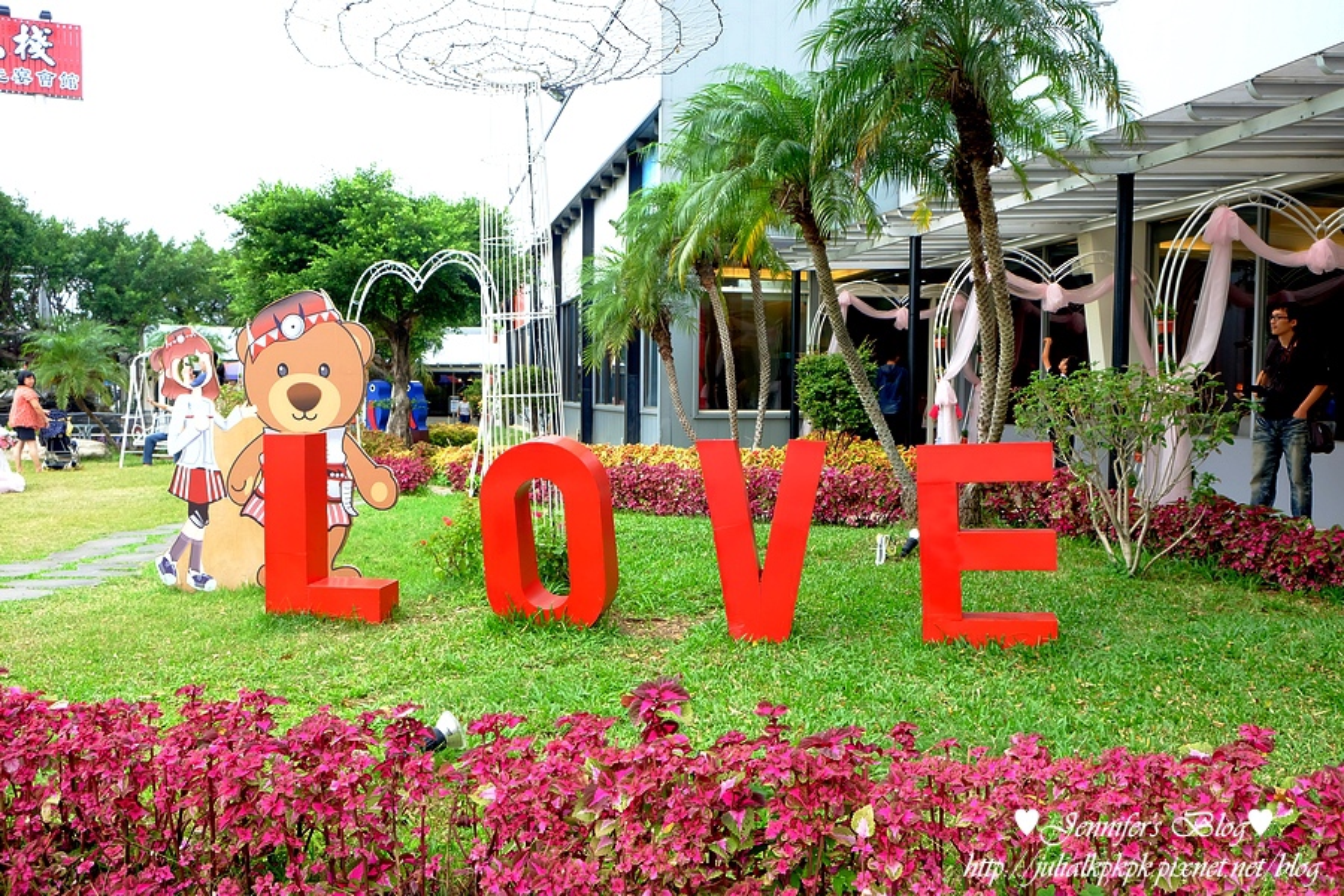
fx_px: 1195
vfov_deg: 41.1
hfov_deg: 58.7
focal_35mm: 32
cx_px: 672
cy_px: 448
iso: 800
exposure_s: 1/240
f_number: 5.6
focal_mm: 21.4
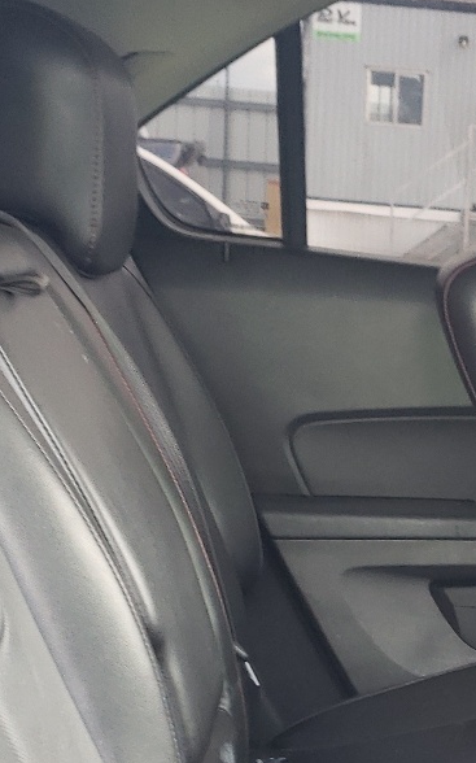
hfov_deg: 16.8
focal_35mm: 75
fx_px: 1558
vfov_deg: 26.9
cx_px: 537
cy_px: 623
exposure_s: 1/60.2
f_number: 1.5
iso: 105
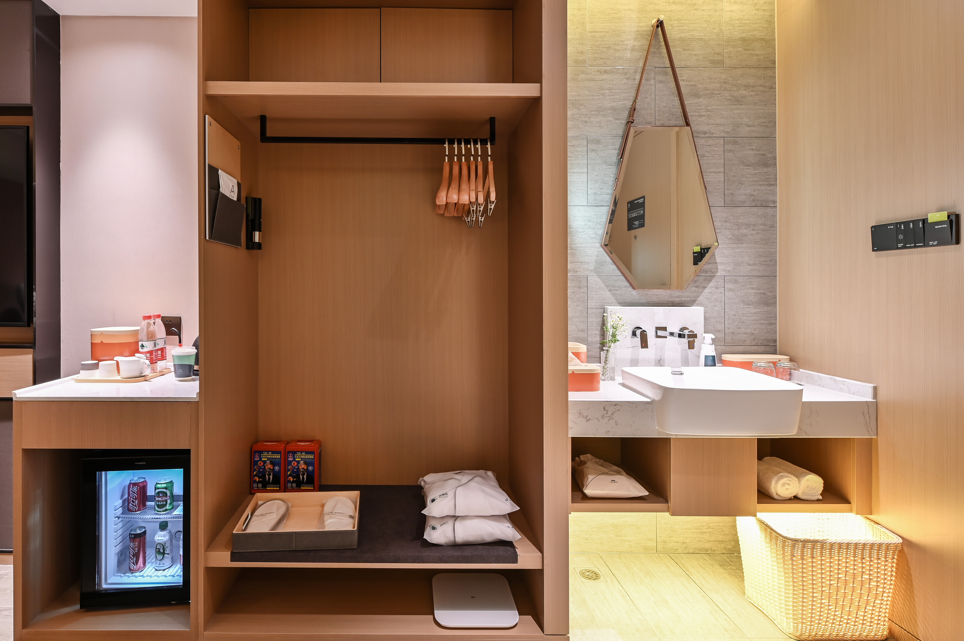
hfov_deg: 89.7
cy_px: 289
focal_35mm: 18
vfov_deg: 67.1
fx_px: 482
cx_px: 428
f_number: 9
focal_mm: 15
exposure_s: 1.3
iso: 200
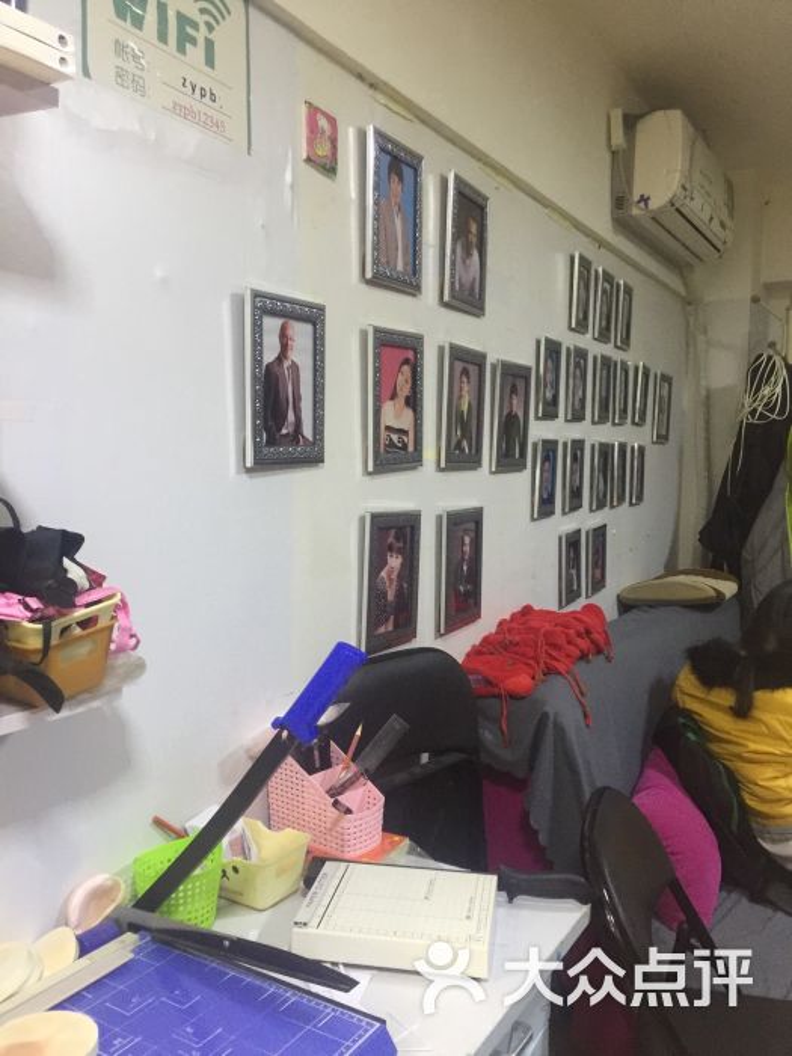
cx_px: 396
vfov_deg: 61.7
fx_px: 885
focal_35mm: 29
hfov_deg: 48.2
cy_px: 528
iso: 160
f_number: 2.2
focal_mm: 4.15
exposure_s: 1/17
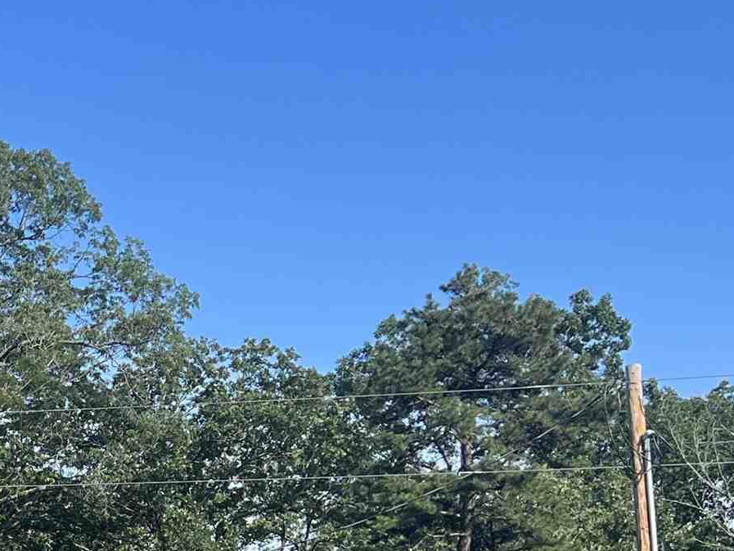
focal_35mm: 89
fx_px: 1887
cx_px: -266
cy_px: 620
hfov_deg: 19.9
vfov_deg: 16.1
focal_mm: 5.7
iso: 50
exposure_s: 1/1972
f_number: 1.5
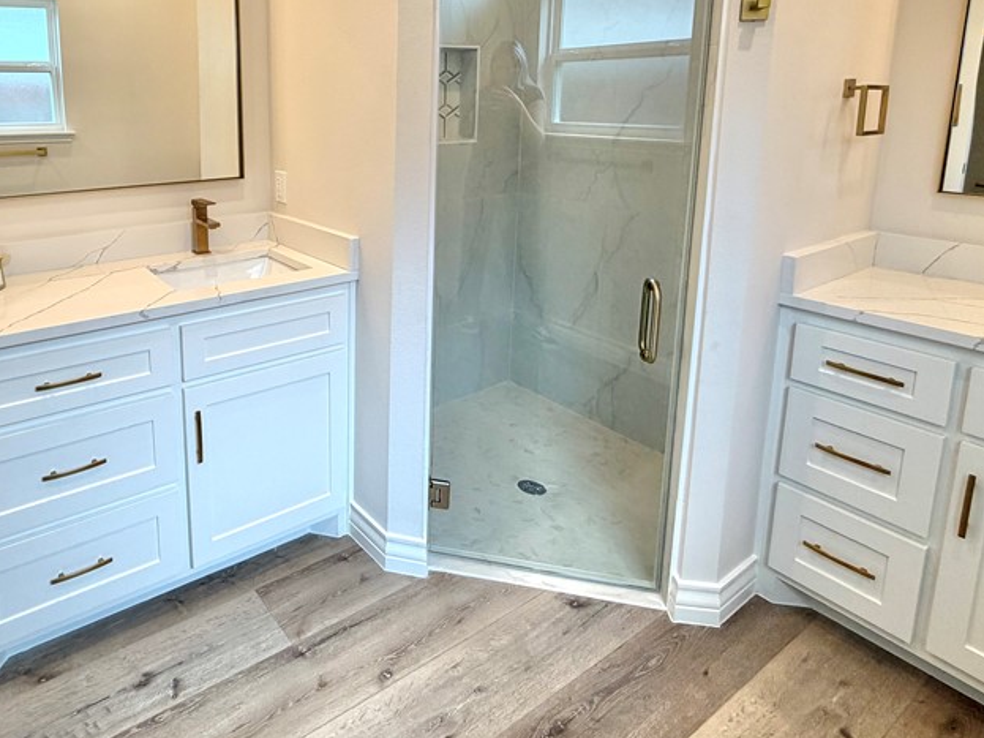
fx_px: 654
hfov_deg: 71.3
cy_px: 199
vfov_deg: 56.4
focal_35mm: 23
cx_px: 313
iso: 80
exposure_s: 1/120
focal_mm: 2.22
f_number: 2.2
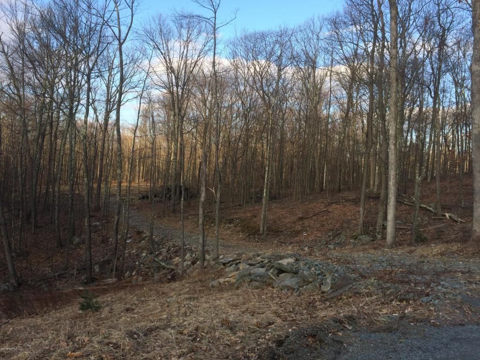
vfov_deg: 48.2
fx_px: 402
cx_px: 240
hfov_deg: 61.7
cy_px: 180
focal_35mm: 29
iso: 32
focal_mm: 4.15
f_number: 2.2
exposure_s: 1/547
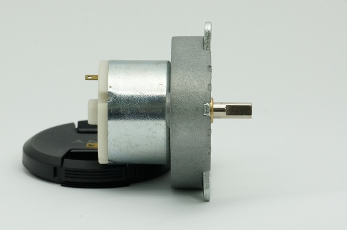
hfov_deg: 6.6
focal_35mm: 312
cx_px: 174
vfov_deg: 4.4
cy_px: 115
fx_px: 3004
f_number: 22
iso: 1600
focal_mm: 208
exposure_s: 1/50
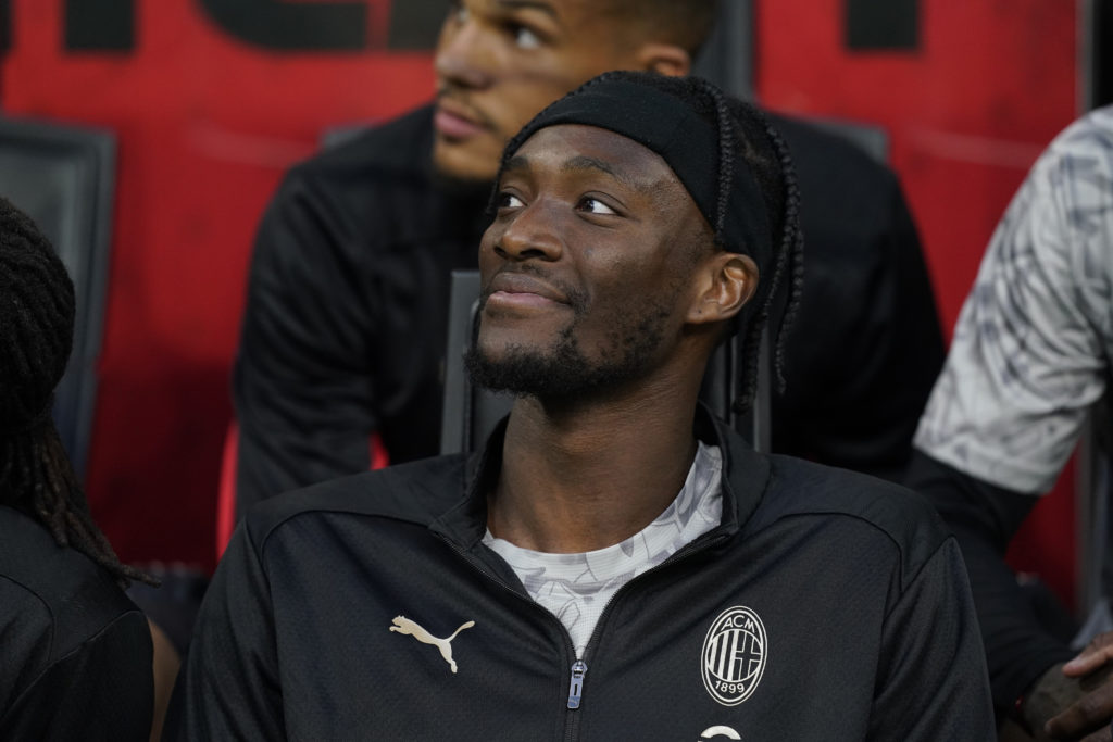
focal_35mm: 300
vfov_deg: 4.6
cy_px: 371
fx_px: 9276
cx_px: 556
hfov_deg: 6.9
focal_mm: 300
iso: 2500
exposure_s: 1/800
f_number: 3.2
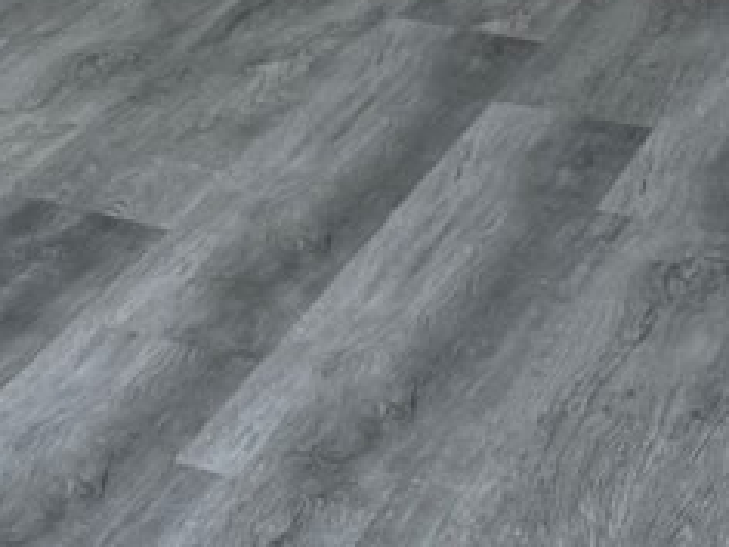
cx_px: -729
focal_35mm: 163
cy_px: -763
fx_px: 3433
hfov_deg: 11.0
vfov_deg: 8.4
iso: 64
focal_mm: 6.76
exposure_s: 1/164
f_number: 1.78
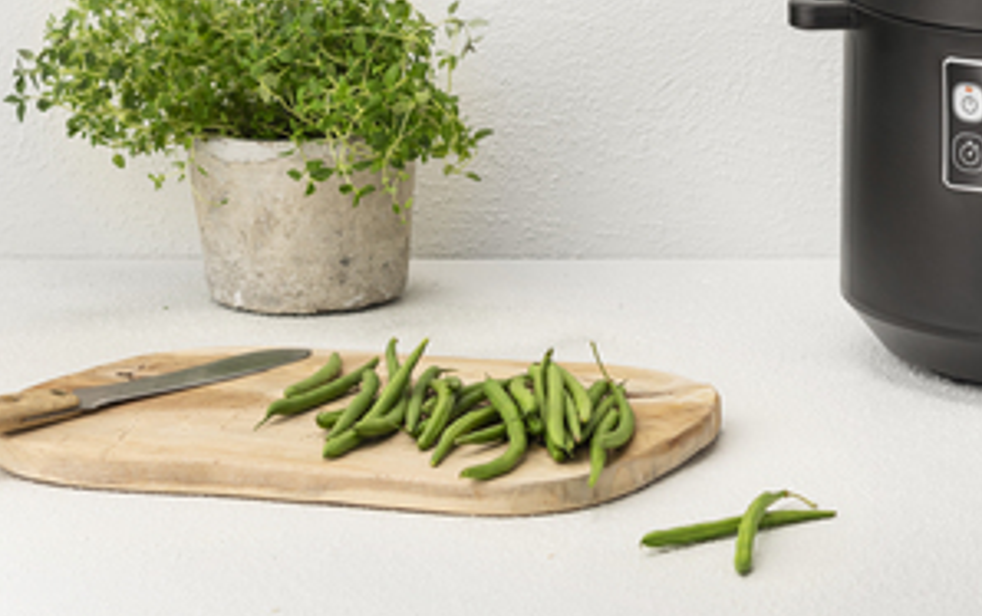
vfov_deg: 5.6
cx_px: 491
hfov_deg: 8.9
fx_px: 6323
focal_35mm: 236
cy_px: -135
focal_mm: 90
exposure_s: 1/160
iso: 50
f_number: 7.1
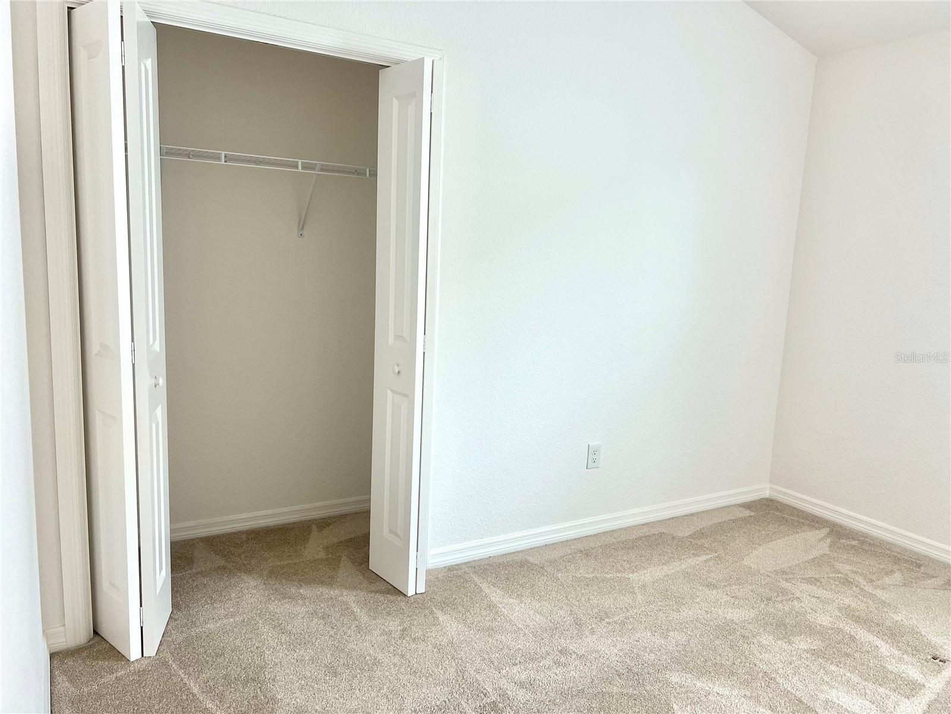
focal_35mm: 26
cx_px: 476
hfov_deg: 67.3
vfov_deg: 53.1
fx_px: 714
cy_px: 357
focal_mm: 5.7
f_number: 1.5
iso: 64
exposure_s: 1/60
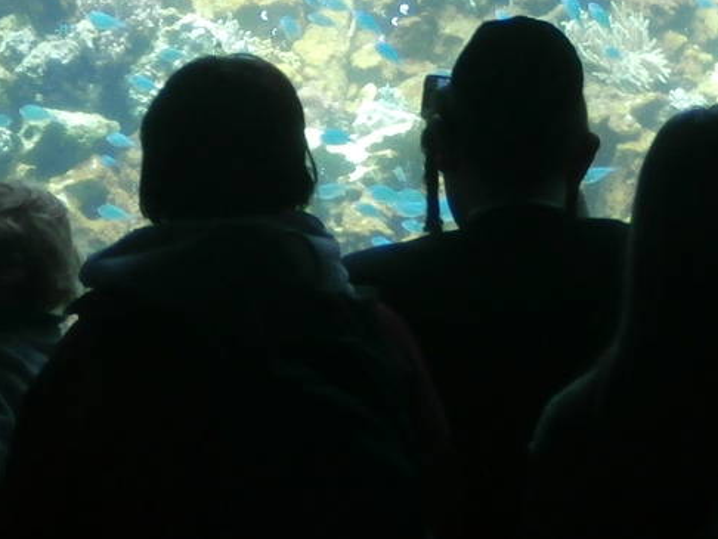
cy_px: -244
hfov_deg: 7.0
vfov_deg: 5.2
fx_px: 5873
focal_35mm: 283
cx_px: 90
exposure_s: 1/30
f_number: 5
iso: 200
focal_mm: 15.16
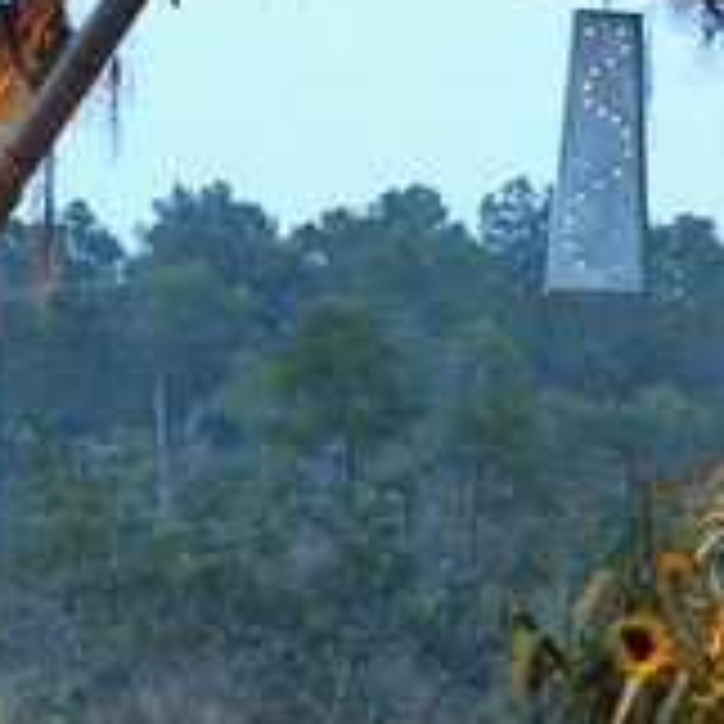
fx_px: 9607
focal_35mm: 406
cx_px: 1160
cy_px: 573
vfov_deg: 4.3
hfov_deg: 4.3
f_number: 5
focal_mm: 50
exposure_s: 1/6
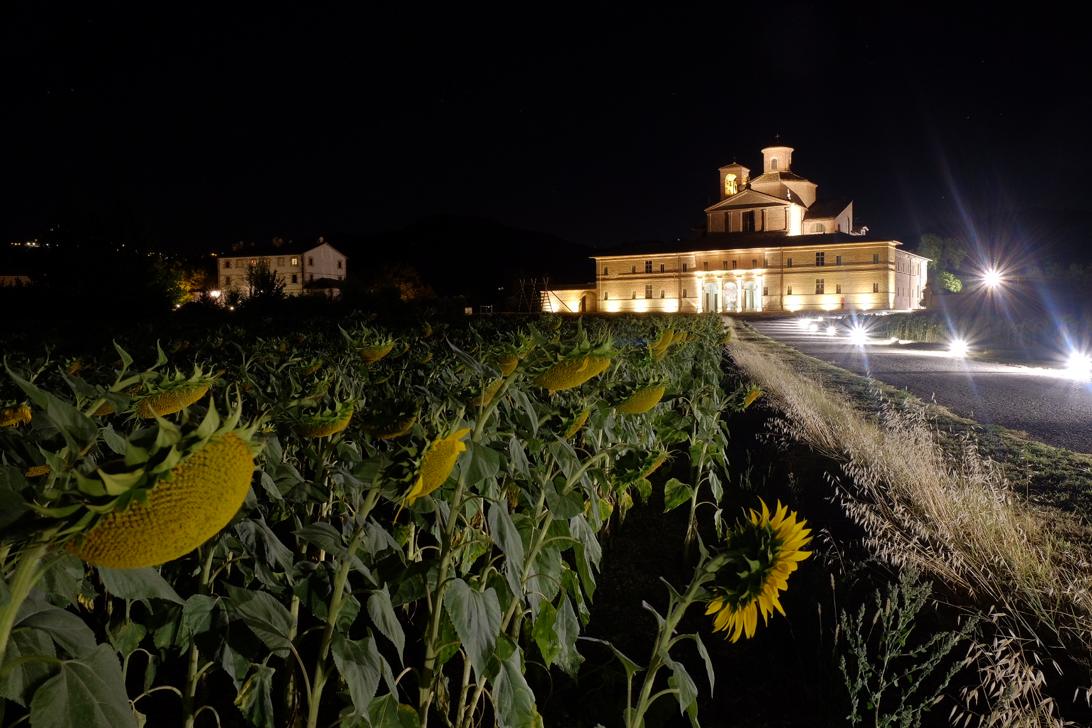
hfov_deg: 65.5
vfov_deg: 46.4
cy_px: 363
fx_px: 849
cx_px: 555
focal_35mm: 28
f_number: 11
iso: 400
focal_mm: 18
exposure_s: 30
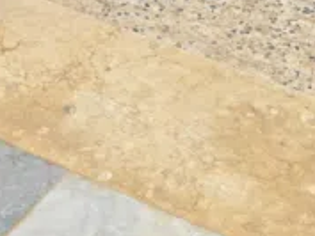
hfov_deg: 22.8
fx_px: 756
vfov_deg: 15.9
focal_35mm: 83
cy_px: 382
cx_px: 20
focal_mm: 6.3
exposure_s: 1/180
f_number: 1.7
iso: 40
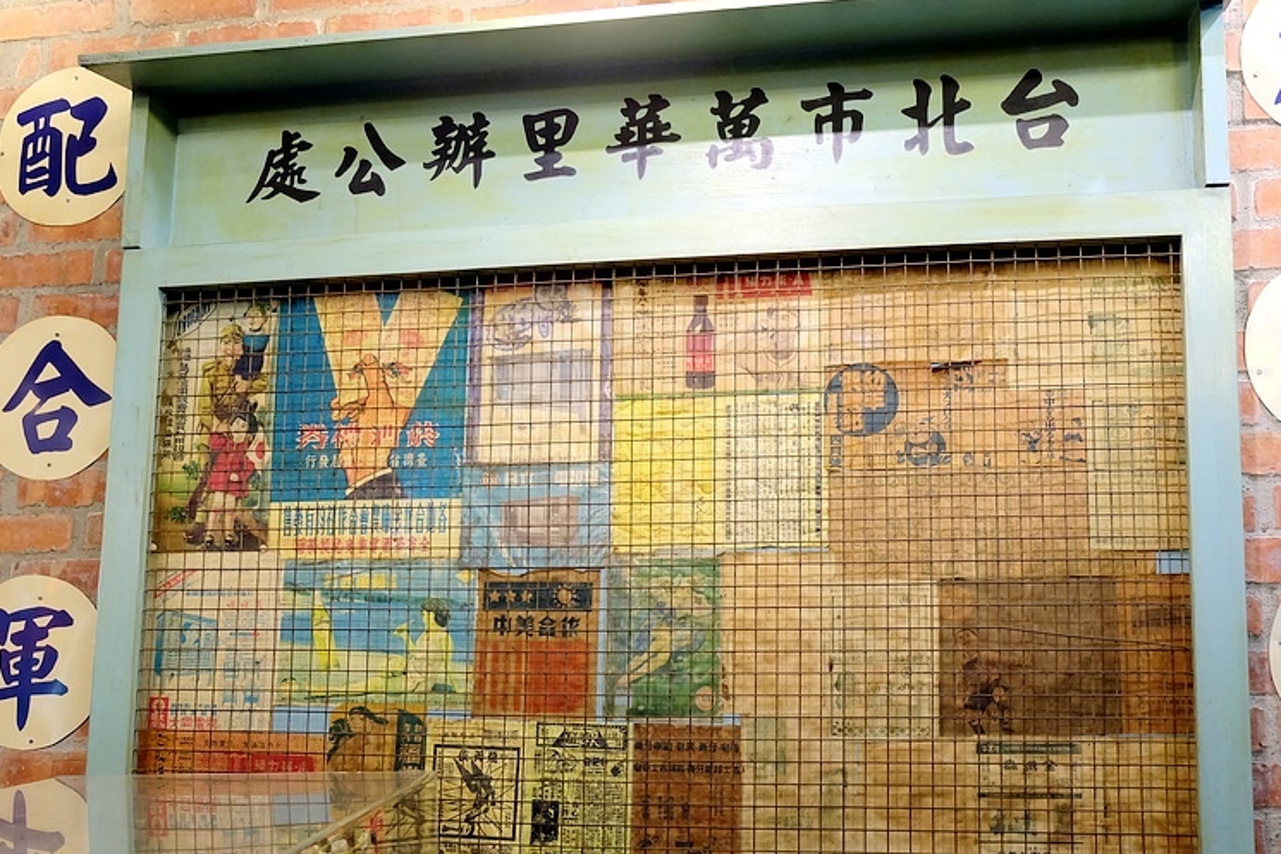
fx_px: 1174
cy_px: 582
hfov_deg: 56.9
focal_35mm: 33
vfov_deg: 39.4
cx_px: 750
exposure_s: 1/30
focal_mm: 16
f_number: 3.5
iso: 1000
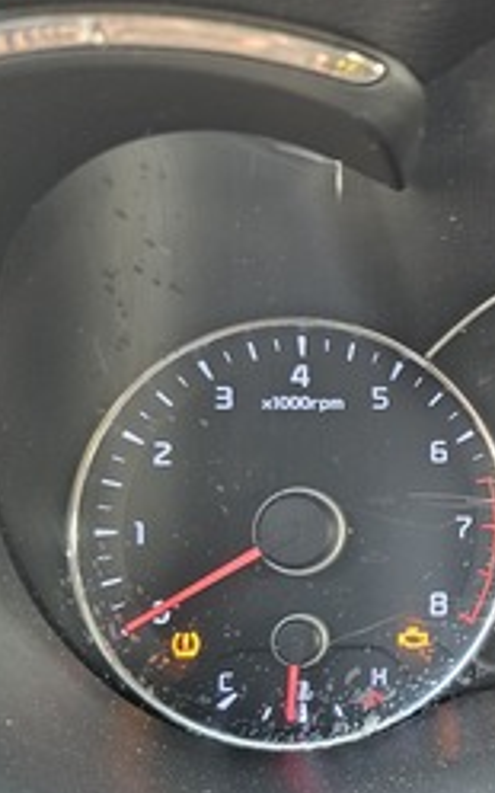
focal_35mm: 45
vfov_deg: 44.0
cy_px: 497
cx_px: 608
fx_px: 971
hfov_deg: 25.4
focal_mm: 6.3
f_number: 1.7
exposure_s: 1/100
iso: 640
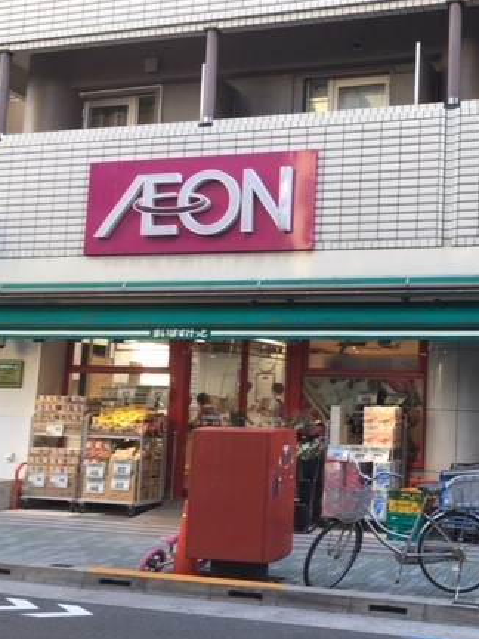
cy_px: 322
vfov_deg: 43.9
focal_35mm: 43
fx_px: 793
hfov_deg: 32.3
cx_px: 412
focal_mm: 4.15
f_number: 2.2
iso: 25
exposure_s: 1/60
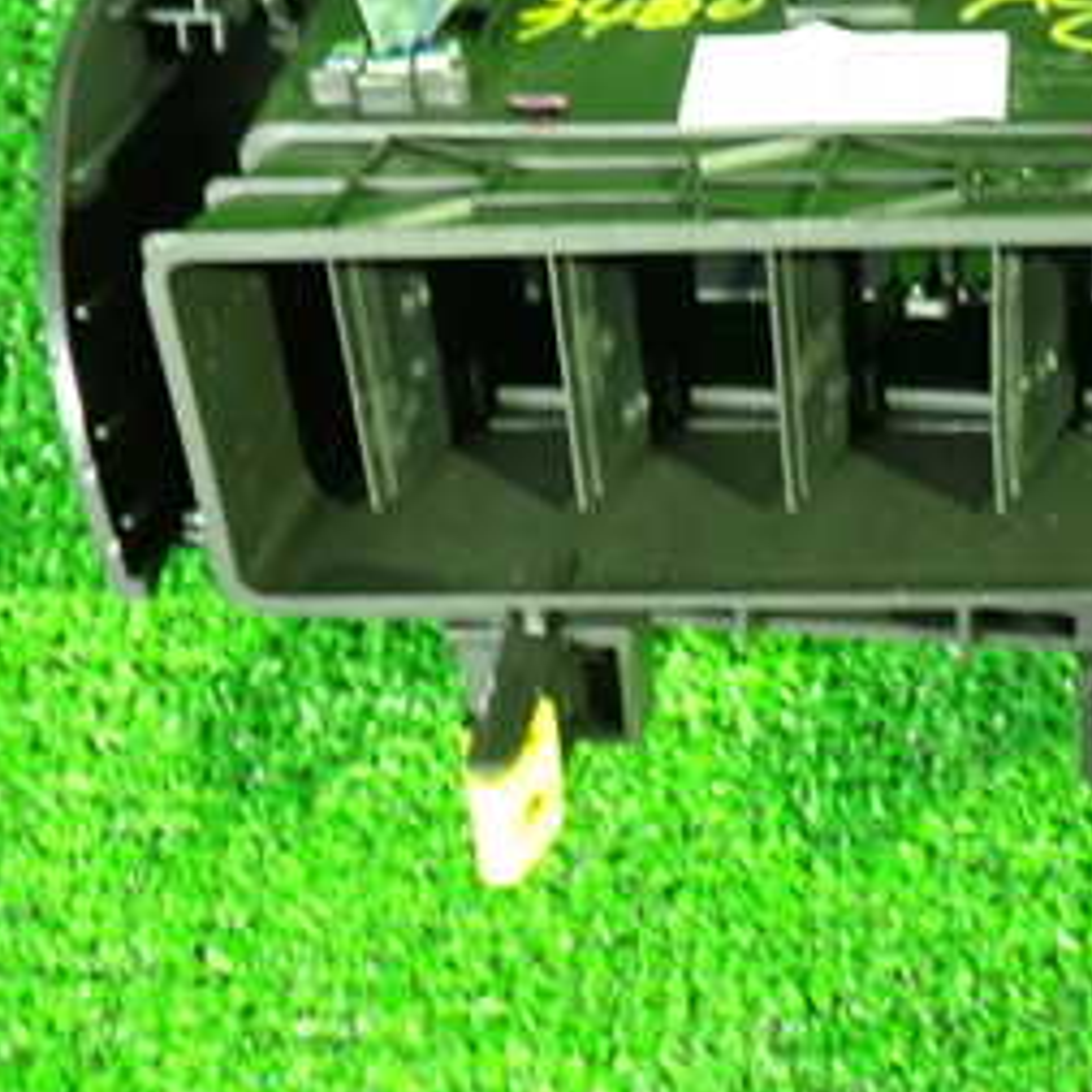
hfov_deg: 26.4
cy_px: 276
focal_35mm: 63
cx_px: 971
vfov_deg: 26.9
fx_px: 2248
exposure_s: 1/8
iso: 800
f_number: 2.3
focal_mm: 5.4
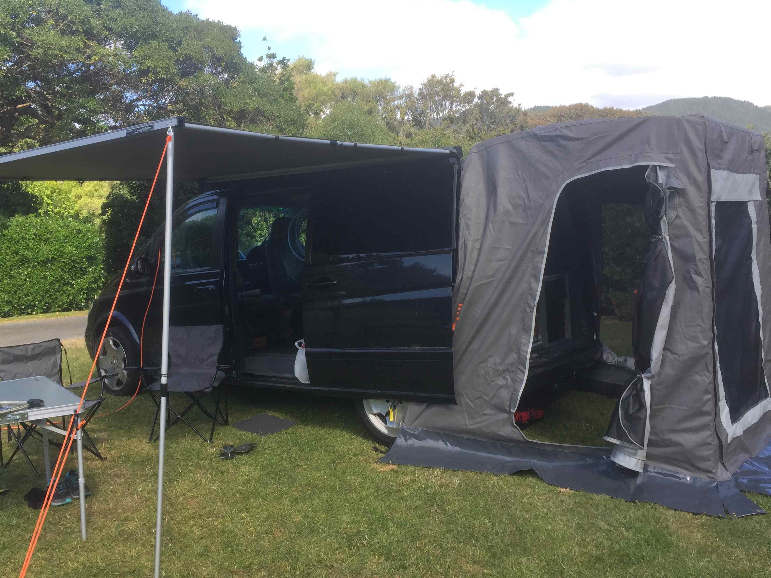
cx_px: 353
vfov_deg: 42.9
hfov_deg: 55.3
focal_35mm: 33
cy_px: 309
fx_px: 735
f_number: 2.2
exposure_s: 1/520
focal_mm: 4.15
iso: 32
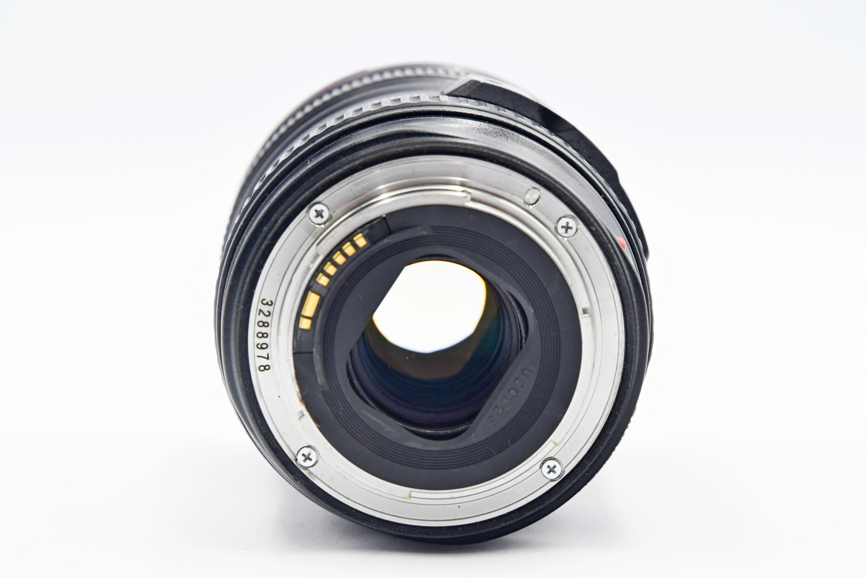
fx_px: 2886
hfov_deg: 17.1
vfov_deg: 11.4
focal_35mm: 120
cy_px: 289
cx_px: 433
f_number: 8
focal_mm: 80
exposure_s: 1/60
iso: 1250
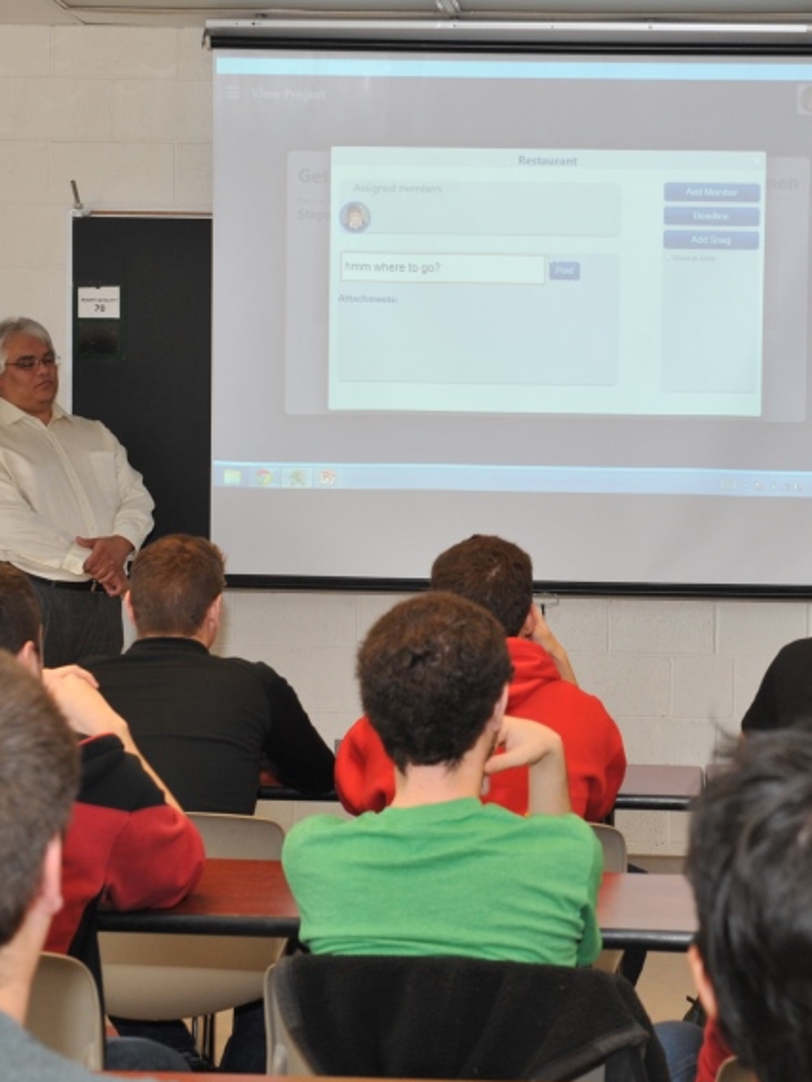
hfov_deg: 19.3
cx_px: 546
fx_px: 2376
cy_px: 512
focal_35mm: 76
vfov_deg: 25.7
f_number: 7.1
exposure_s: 1/60
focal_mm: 45
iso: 1100
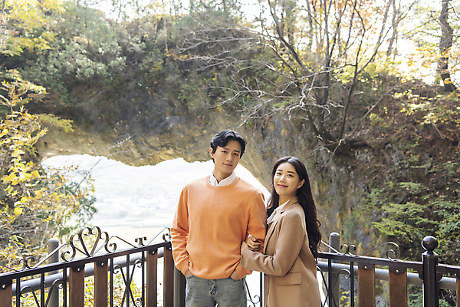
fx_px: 460
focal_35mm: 36
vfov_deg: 36.9
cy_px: 154
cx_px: 230
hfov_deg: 53.1
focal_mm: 36
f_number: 4
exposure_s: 1/100
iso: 200
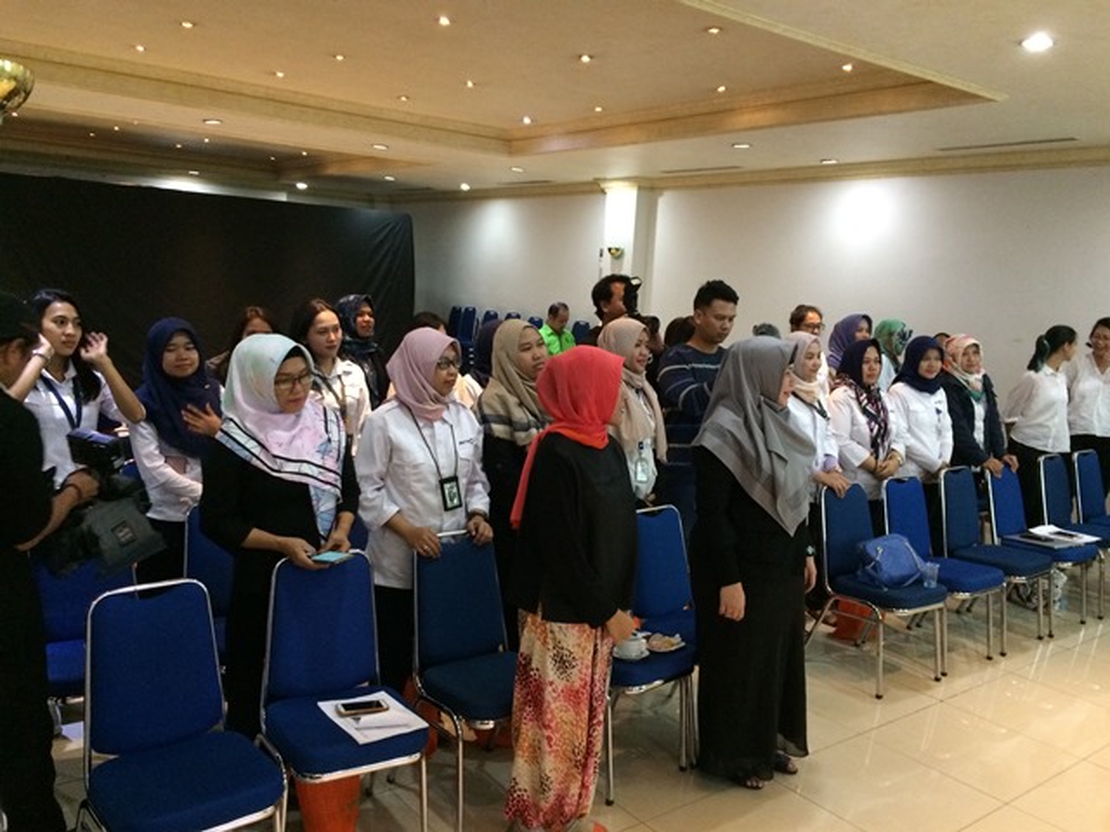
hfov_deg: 61.7
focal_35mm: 29
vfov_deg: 48.2
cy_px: 416
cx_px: 555
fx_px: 930
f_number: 2.2
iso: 320
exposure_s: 1/25
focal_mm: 4.15
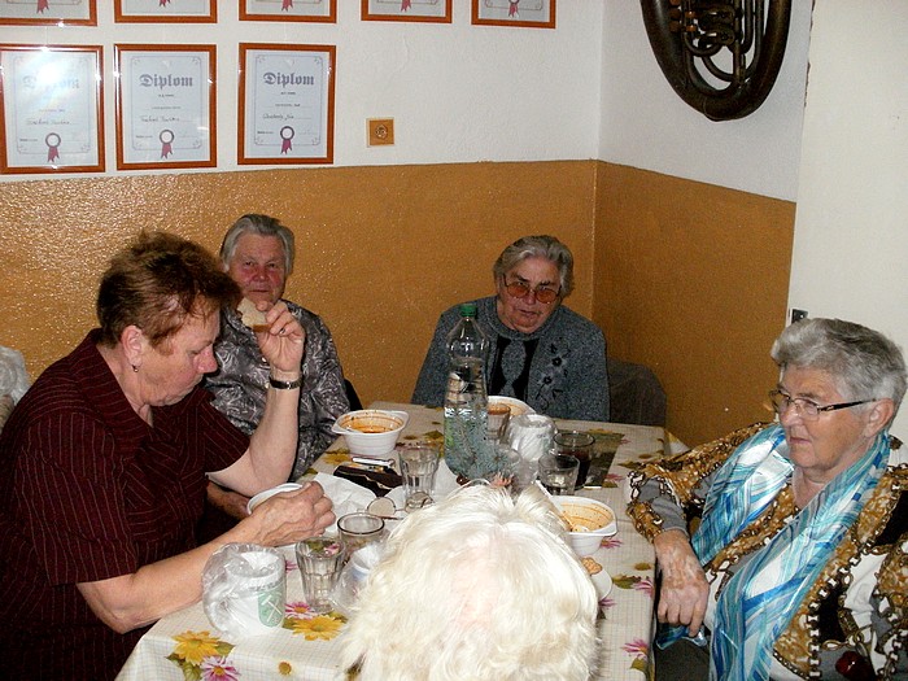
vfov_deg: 39.7
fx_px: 944
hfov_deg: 51.4
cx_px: 454
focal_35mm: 36
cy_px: 340
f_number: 3.5
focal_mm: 6.3
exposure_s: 1/250
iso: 400
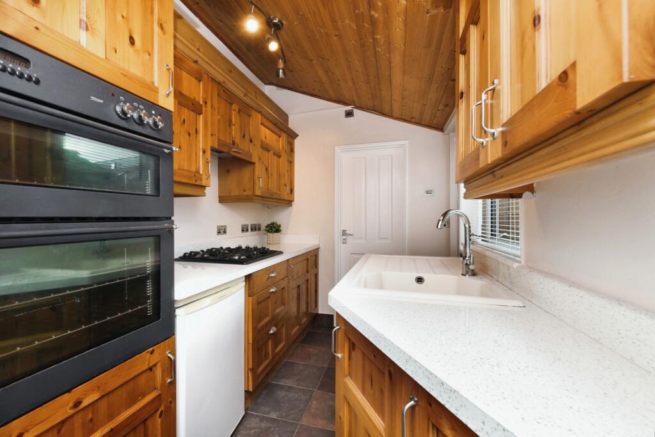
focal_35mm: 15
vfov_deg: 77.3
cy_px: 218
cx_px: 328
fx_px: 273
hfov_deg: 100.4
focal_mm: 15
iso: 400
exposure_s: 1/60
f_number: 10
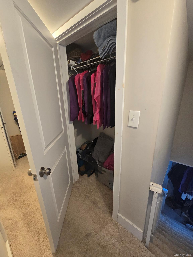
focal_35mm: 13
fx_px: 97
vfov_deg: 106.2
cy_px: 128
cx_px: 96
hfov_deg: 89.9
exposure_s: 1/60
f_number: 2.2
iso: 400
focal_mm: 2.2
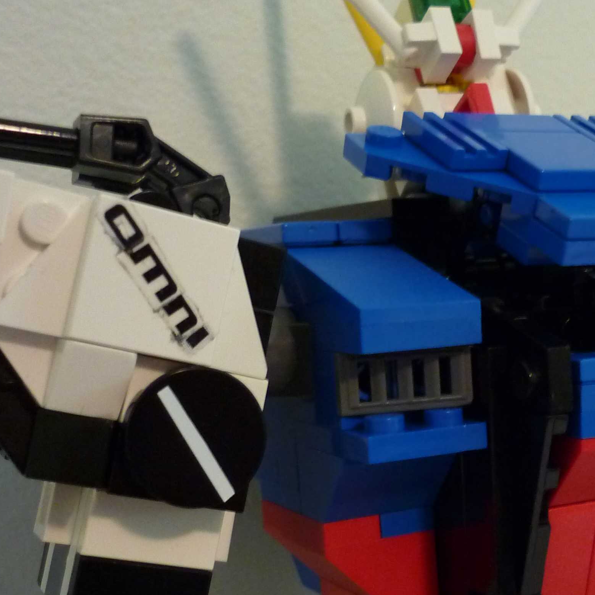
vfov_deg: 28.1
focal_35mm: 61
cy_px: 362
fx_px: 1186
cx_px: 519
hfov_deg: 27.3
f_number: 2.8
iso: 400
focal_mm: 5.5
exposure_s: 1/8
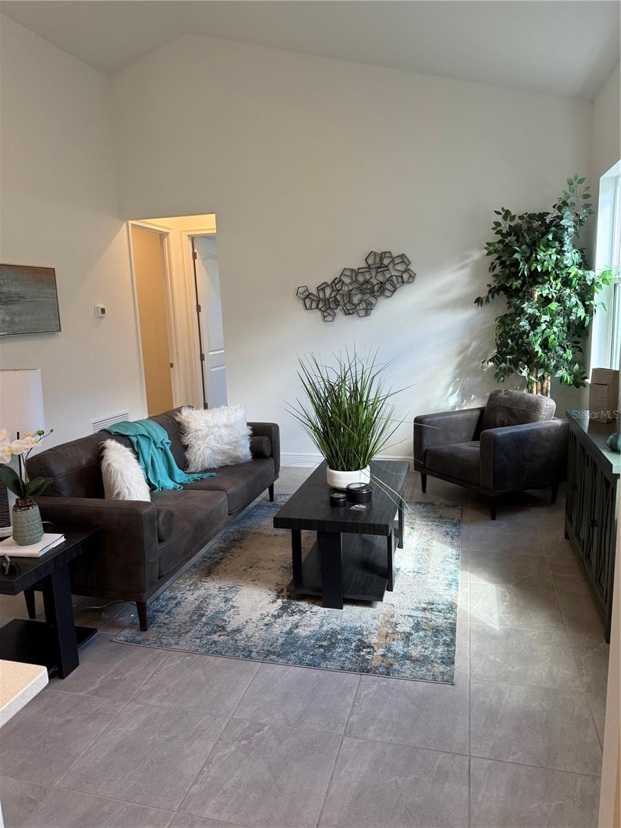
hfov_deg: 56.8
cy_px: 414
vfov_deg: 71.6
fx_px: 574
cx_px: 310
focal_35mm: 24
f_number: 1.78
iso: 125
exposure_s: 1/120
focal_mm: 6.76
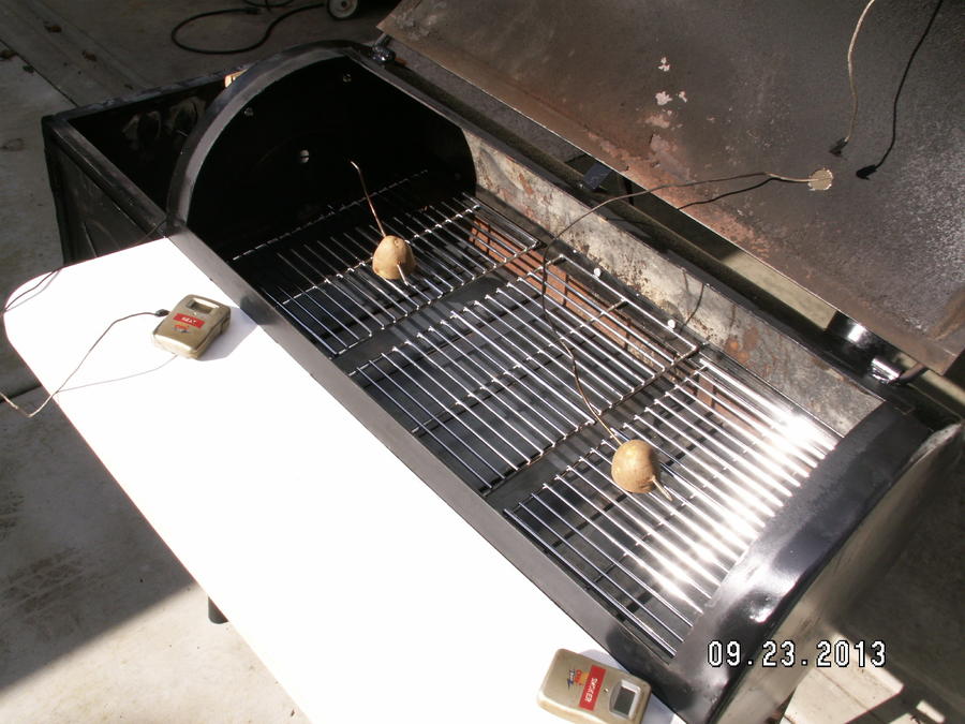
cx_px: 482
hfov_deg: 52.6
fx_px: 976
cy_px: 362
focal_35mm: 35
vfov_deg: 40.7
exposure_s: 1/160
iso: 50
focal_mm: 5.86
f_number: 6.3
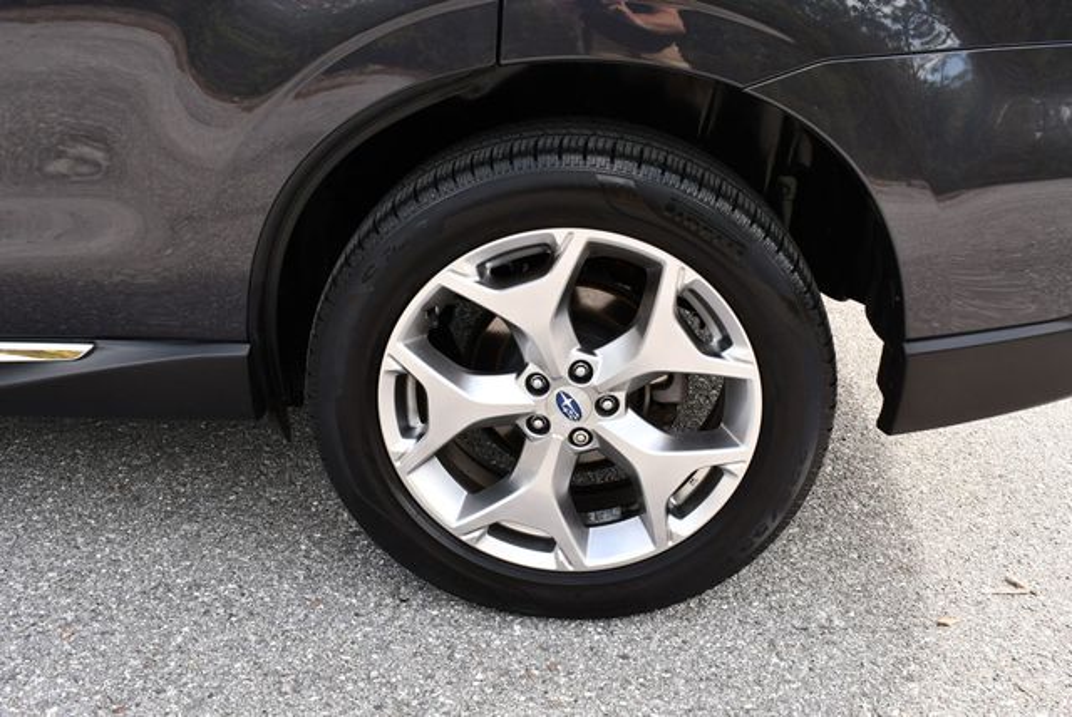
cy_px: 358
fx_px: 1073
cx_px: 536
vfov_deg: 36.9
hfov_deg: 53.1
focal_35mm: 36
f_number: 5.6
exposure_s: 1/250
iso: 250
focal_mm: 18
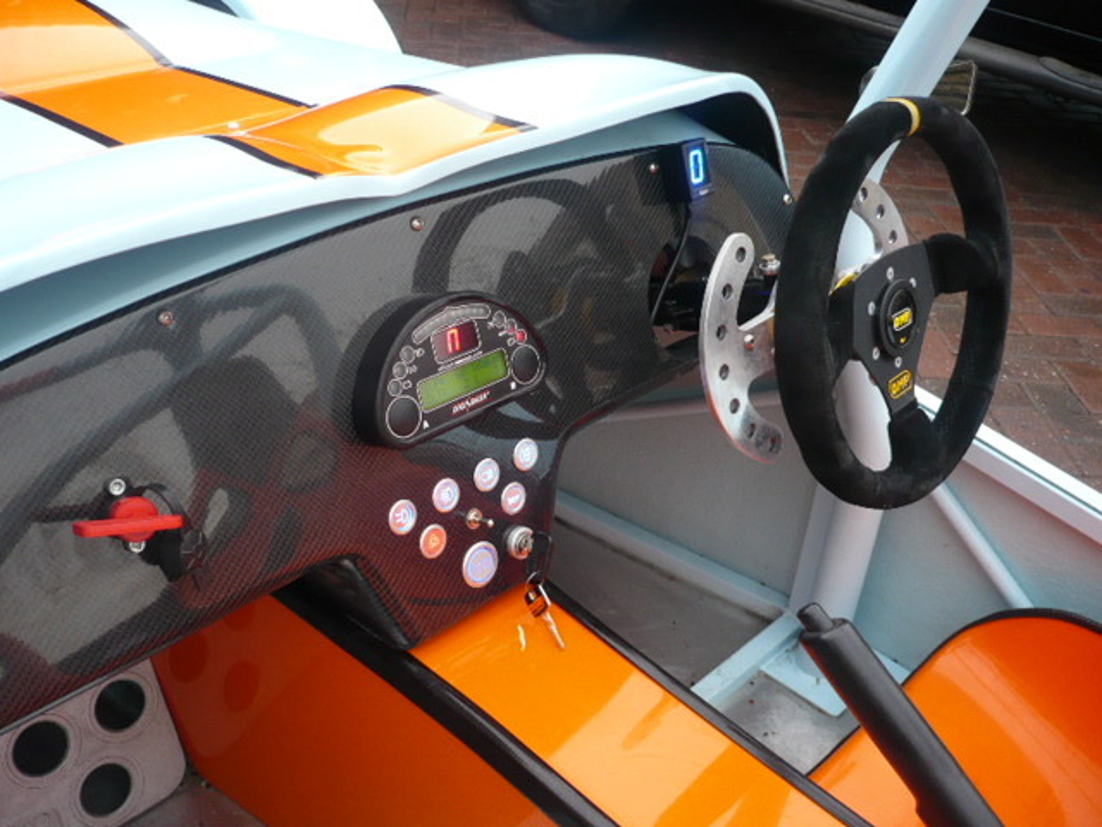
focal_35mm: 35
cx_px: 551
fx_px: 1114
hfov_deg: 52.6
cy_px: 414
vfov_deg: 40.7
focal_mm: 5.8
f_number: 2.8
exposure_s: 1/50
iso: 100
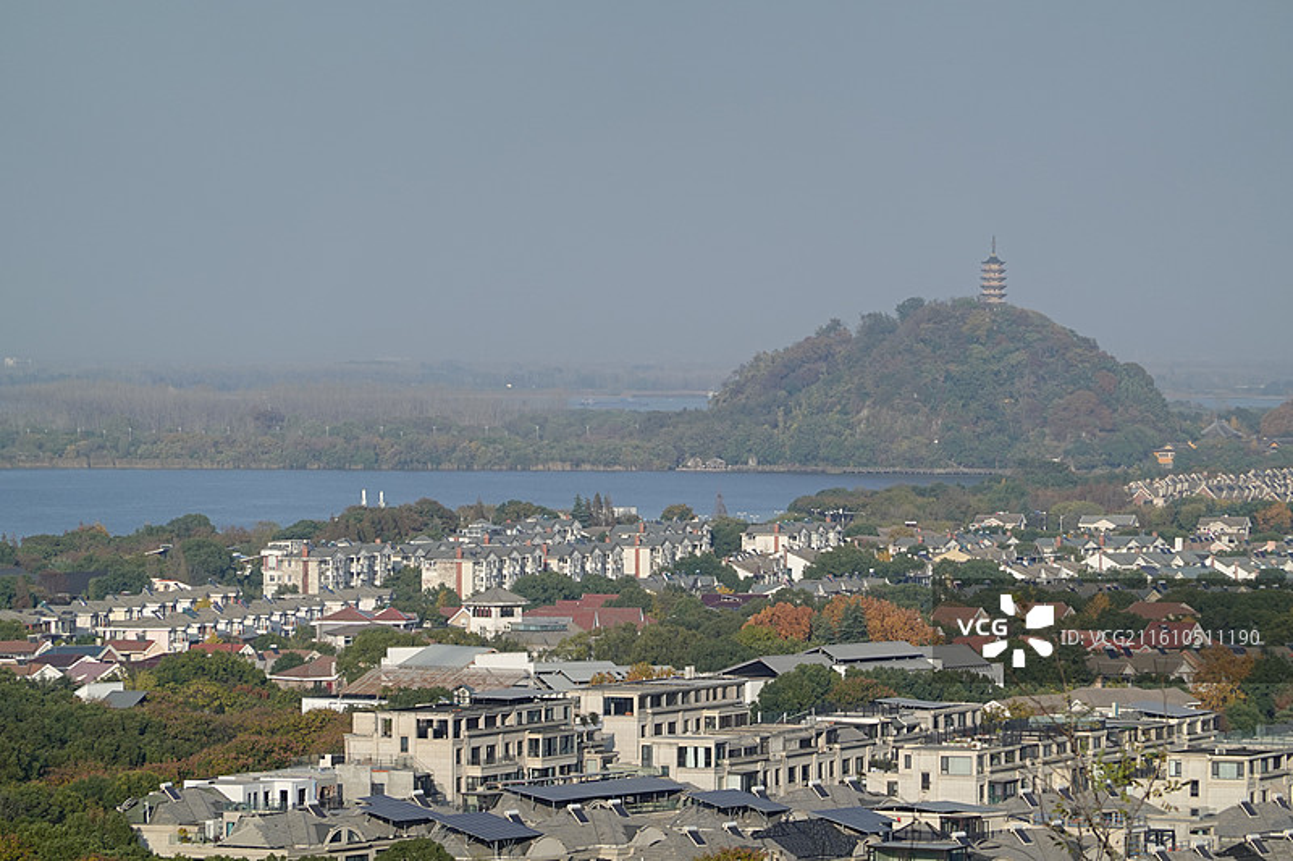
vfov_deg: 6.9
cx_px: 646
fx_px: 7181
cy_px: 430
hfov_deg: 10.3
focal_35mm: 200
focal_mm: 72
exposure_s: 1/640
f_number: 4.5
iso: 100
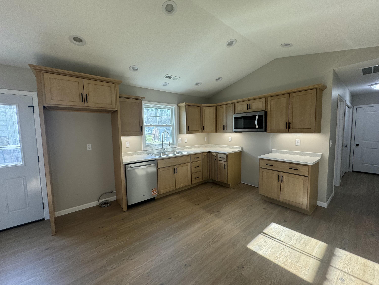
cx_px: 190
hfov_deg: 102.1
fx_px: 153
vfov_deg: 85.7
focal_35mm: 14
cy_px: 142
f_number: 2.2
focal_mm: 2.22
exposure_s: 1/120
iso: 80
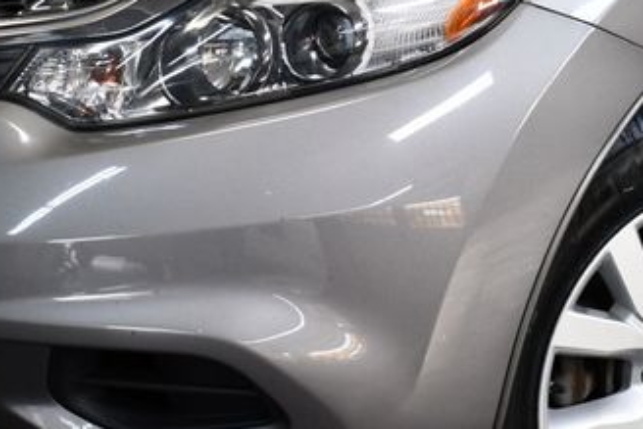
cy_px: 159
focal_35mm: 121
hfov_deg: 16.9
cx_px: 351
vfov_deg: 11.3
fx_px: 2162
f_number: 4.2
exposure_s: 1/200
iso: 800
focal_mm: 31
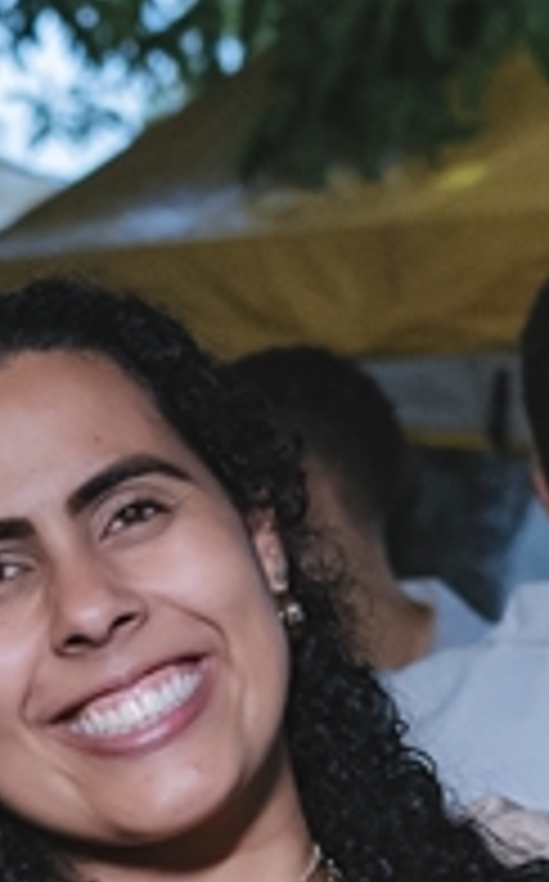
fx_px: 3337
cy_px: 938
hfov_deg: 9.3
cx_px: -63
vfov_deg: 14.7
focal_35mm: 139
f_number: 2.5
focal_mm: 24
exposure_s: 1/500
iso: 2500
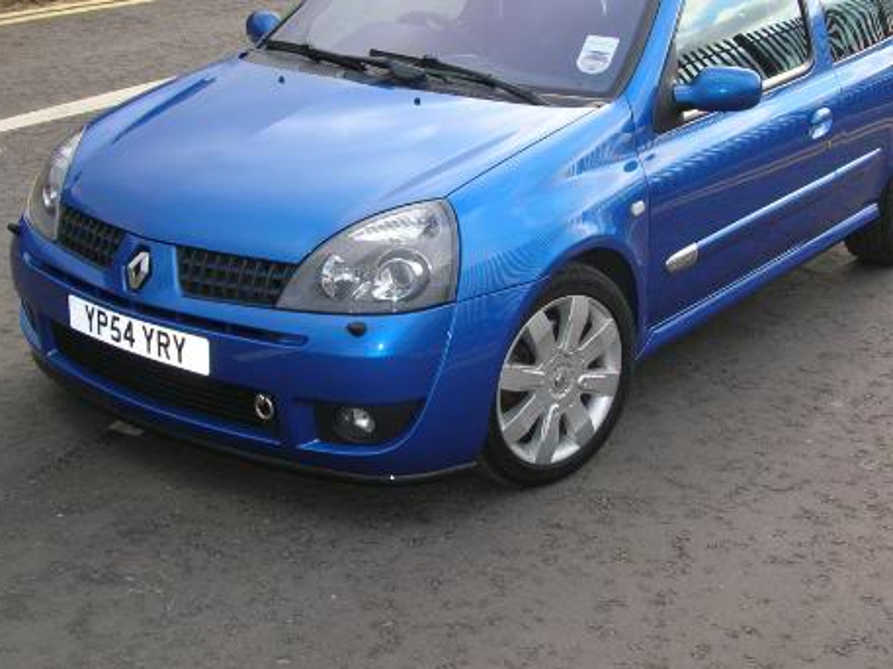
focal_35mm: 56
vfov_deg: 25.9
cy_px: 218
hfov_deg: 34.4
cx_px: 489
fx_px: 1444
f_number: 3
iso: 50
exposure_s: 1/200
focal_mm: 6.6
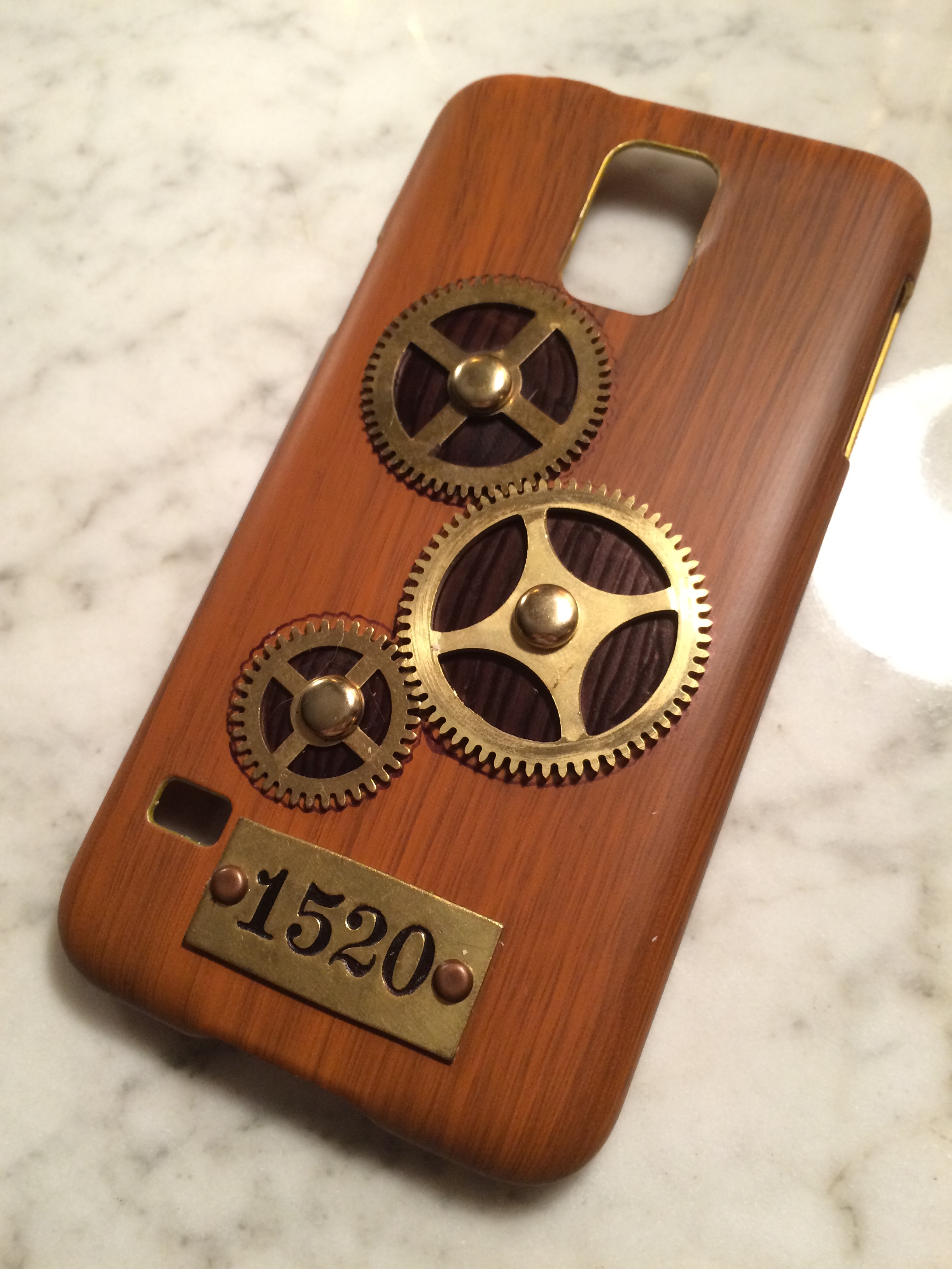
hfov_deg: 48.2
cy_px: 634
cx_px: 476
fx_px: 1063
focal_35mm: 29
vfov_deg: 61.7
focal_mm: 4.15
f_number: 2.2
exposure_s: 1/30
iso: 160
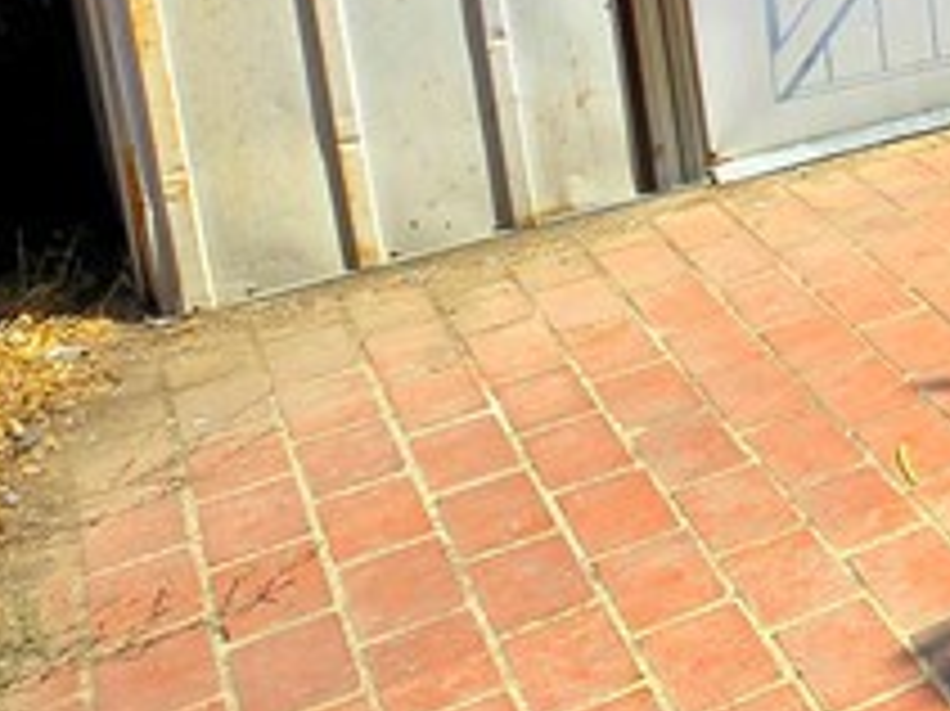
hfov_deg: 18.6
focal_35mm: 63
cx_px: 1927
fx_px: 1728
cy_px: -216
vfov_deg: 21.1
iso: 50
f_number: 2.2
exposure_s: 1/1667
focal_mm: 2.2
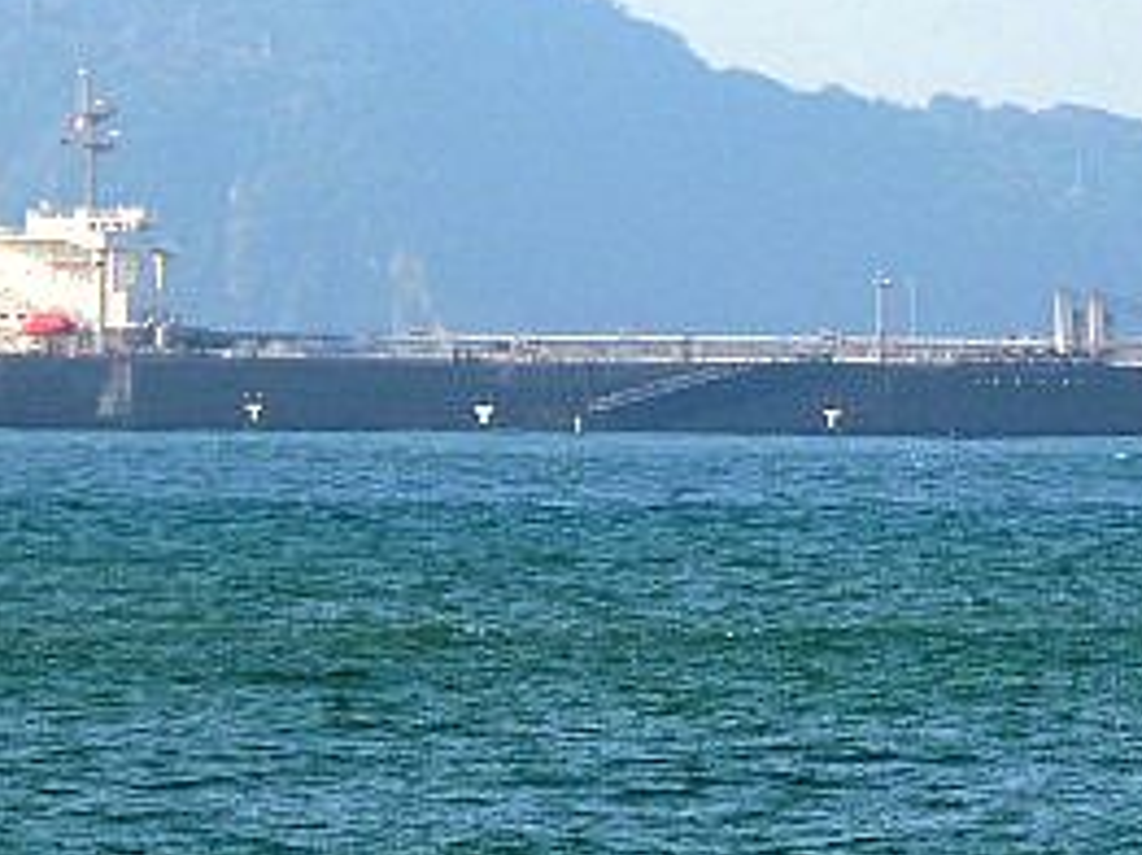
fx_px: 15392
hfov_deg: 4.2
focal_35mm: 467
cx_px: 933
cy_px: 462
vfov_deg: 3.2
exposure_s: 1/500
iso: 125
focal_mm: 34.4
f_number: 5
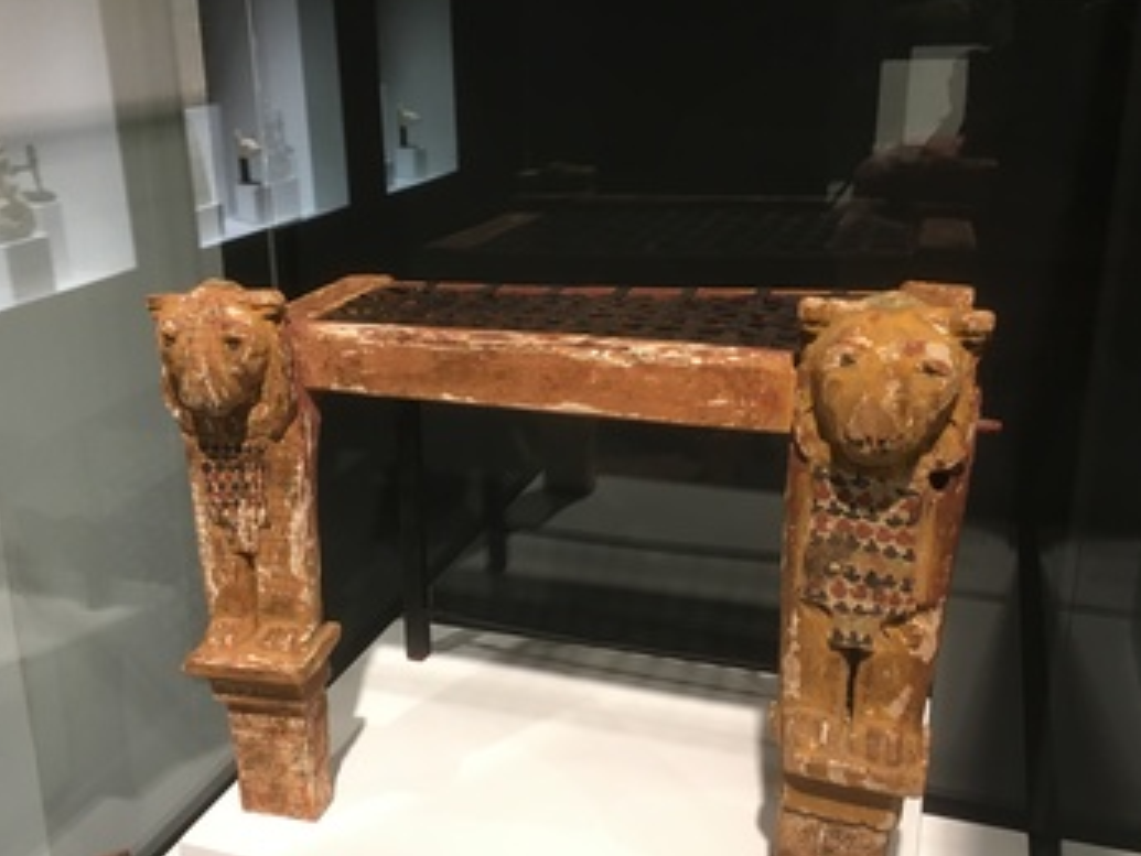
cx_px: 489
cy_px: 456
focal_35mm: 37
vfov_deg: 38.7
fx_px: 1220
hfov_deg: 50.0
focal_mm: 4.15
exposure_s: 1/33
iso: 125
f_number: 2.2
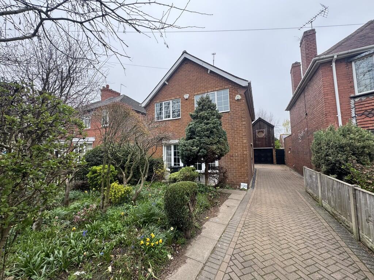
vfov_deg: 85.7
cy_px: 140
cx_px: 187
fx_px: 151
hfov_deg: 102.1
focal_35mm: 14
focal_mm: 2.22
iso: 40
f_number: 2.2
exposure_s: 1/156
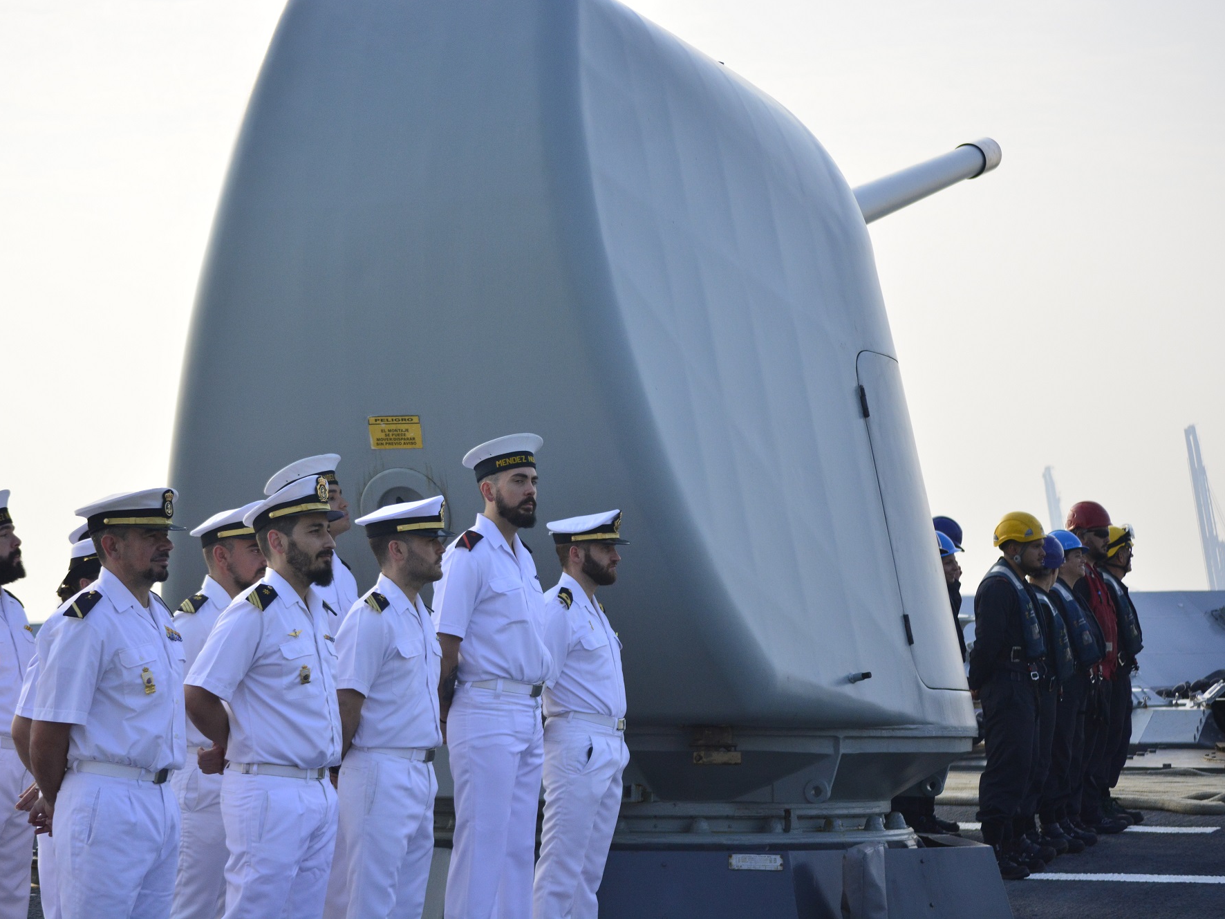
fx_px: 3169
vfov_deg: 16.5
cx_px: 601
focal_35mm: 90
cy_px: 459
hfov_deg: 21.9
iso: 800
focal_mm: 55
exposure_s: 1/2500
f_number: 4
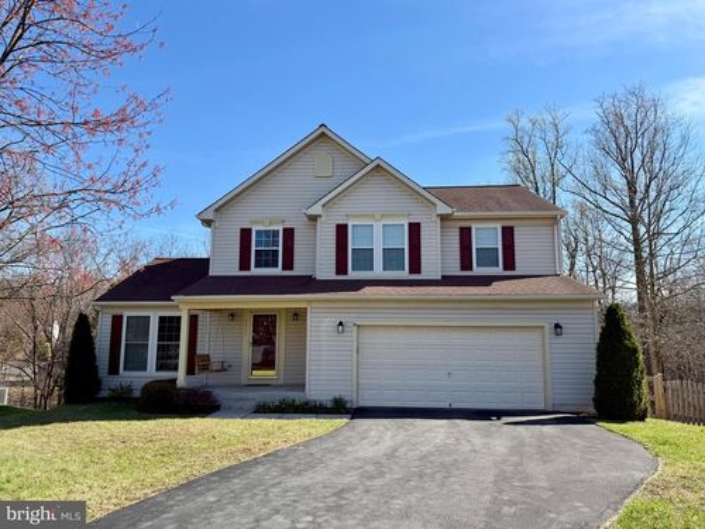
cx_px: 352
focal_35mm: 24
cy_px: 264
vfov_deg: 56.8
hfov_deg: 71.6
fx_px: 489
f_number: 1.78
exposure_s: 1/3145
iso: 80
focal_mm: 6.76
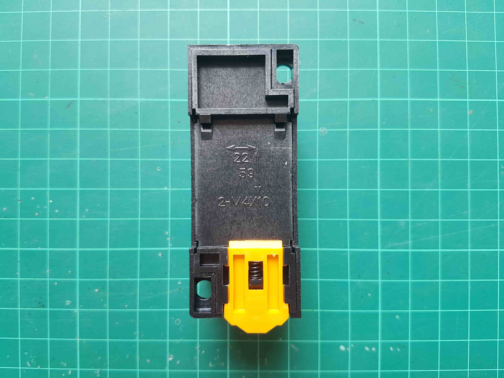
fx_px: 379
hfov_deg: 67.3
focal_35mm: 26
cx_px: 252
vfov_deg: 53.1
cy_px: 189
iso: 50
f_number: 1.7
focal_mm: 4.2
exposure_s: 1/130
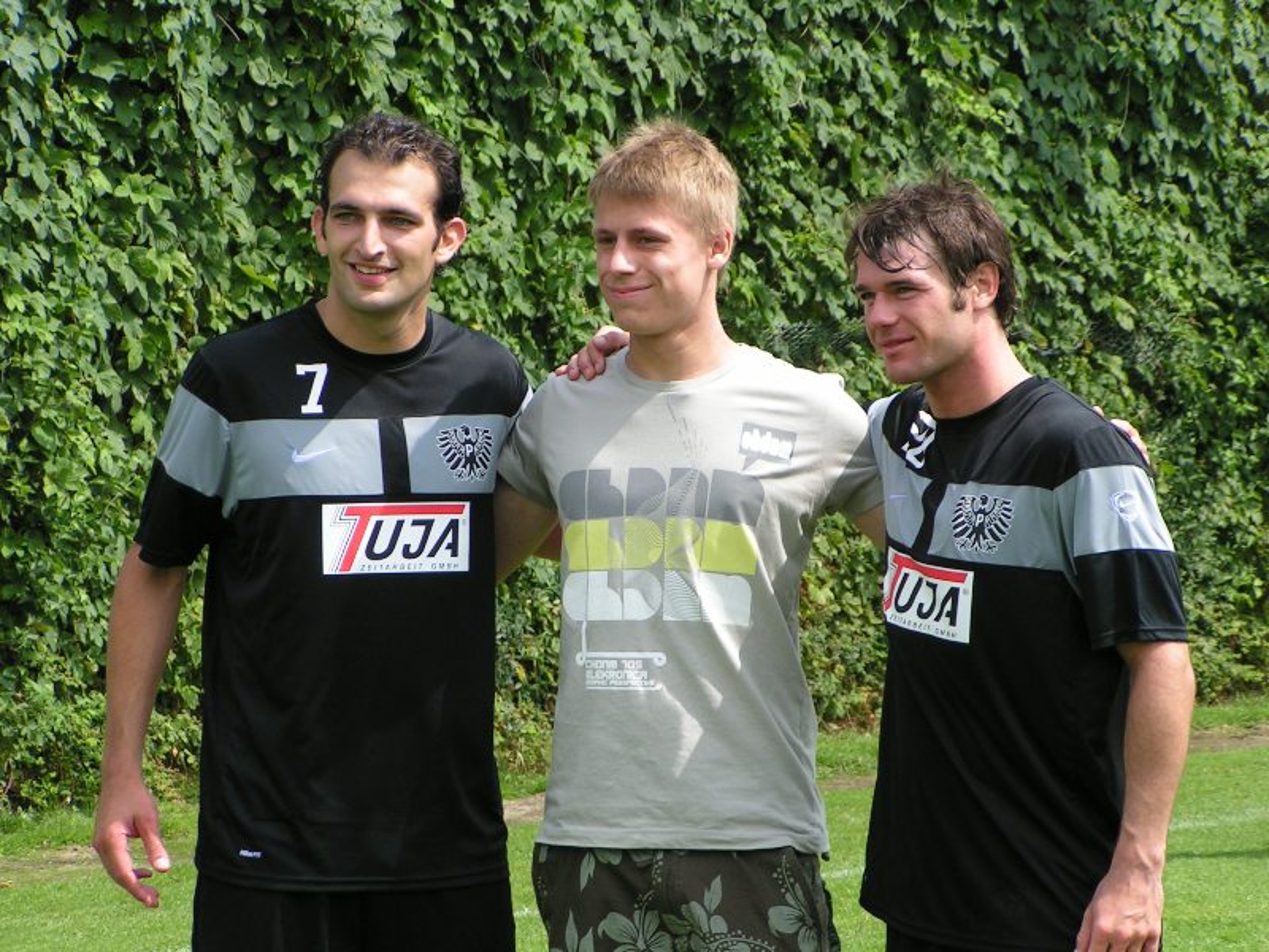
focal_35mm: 188
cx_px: 634
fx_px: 6892
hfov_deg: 10.5
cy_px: 476
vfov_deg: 7.9
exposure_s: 1/400
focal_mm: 28.8
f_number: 5
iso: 50
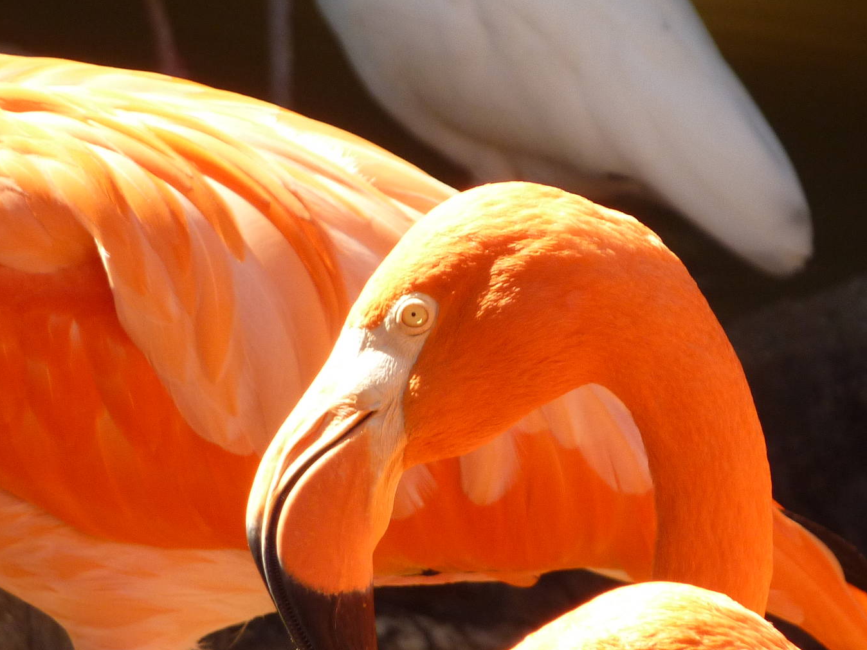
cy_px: 374
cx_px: 477
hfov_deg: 3.9
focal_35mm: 508
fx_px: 12723
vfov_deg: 2.9
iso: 160
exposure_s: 1/250
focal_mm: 49.2
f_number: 4.9
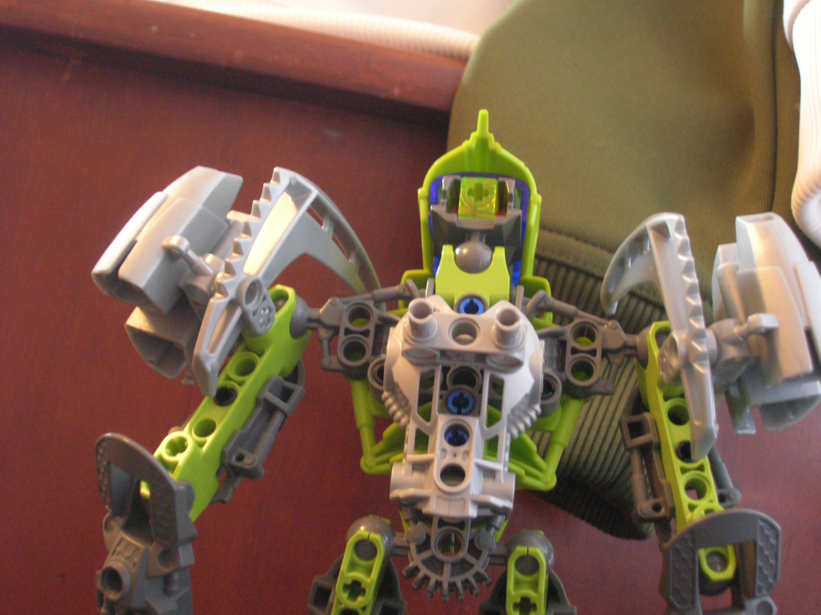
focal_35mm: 63
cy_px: 308
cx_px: 410
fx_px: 1494
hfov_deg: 30.7
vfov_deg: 23.3
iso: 200
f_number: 3.6
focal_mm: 10.4
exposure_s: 1/1.4
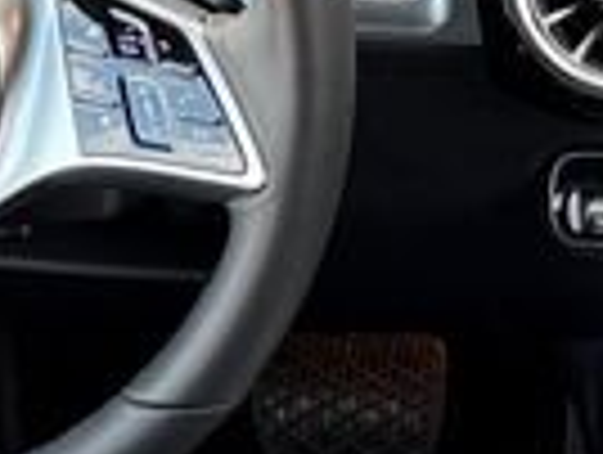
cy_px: 512
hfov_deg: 10.4
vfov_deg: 8.1
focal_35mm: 183
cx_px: 896
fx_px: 3194
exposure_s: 1/121
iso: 160
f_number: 1.78
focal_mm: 6.76
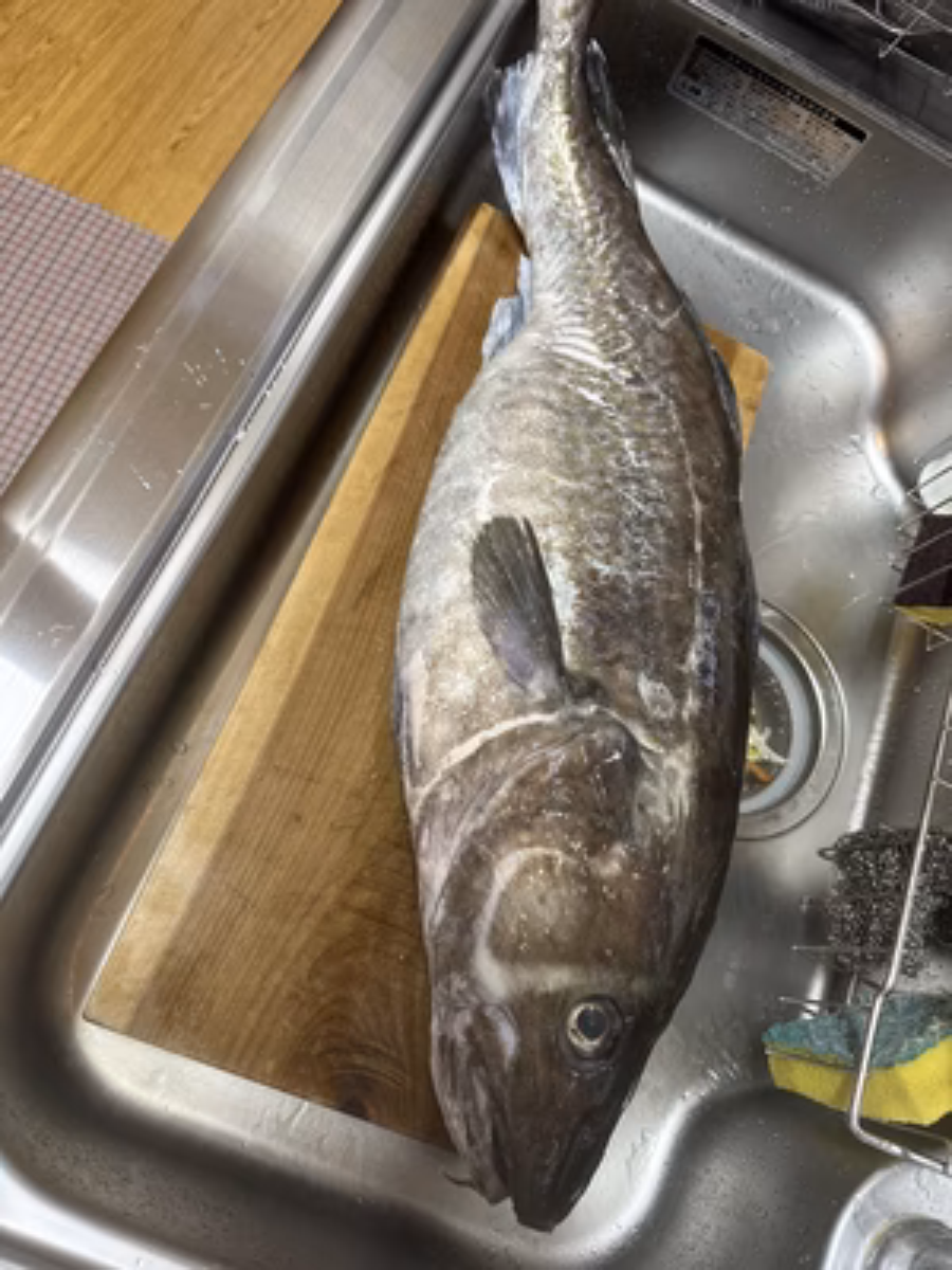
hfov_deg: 56.8
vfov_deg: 71.6
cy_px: 635
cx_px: 476
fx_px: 880
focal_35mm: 24
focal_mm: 6.86
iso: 200
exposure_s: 1/60
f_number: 1.78
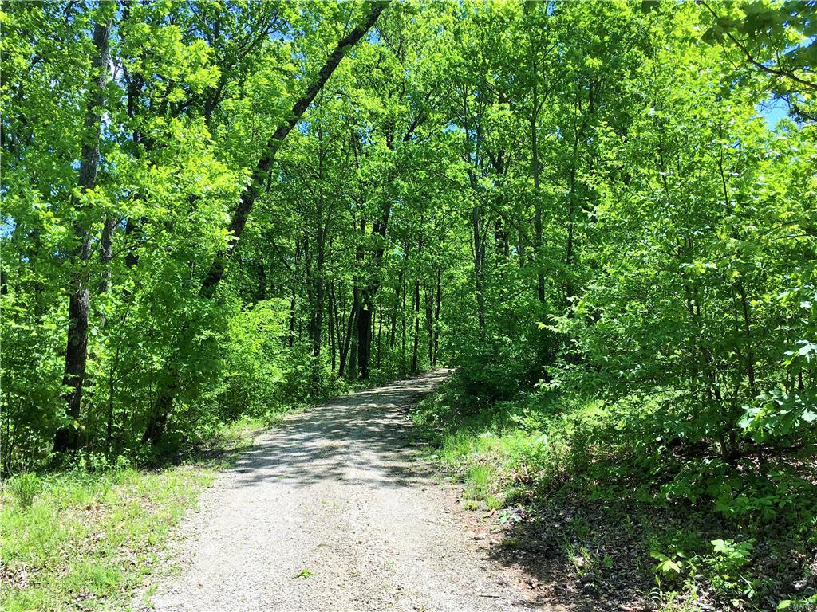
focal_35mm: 29
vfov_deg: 48.2
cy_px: 306
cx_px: 408
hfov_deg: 61.7
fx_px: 684
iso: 25
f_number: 2.2
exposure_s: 1/680
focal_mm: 4.15
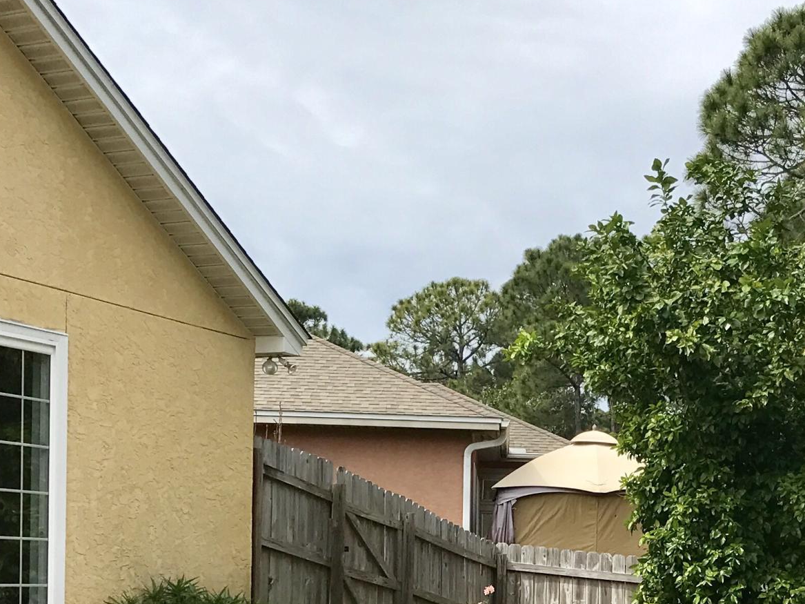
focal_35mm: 72
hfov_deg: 26.6
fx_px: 1674
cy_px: 612
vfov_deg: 19.8
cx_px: 617
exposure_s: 1/2227
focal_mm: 3.99
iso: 20
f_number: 1.8
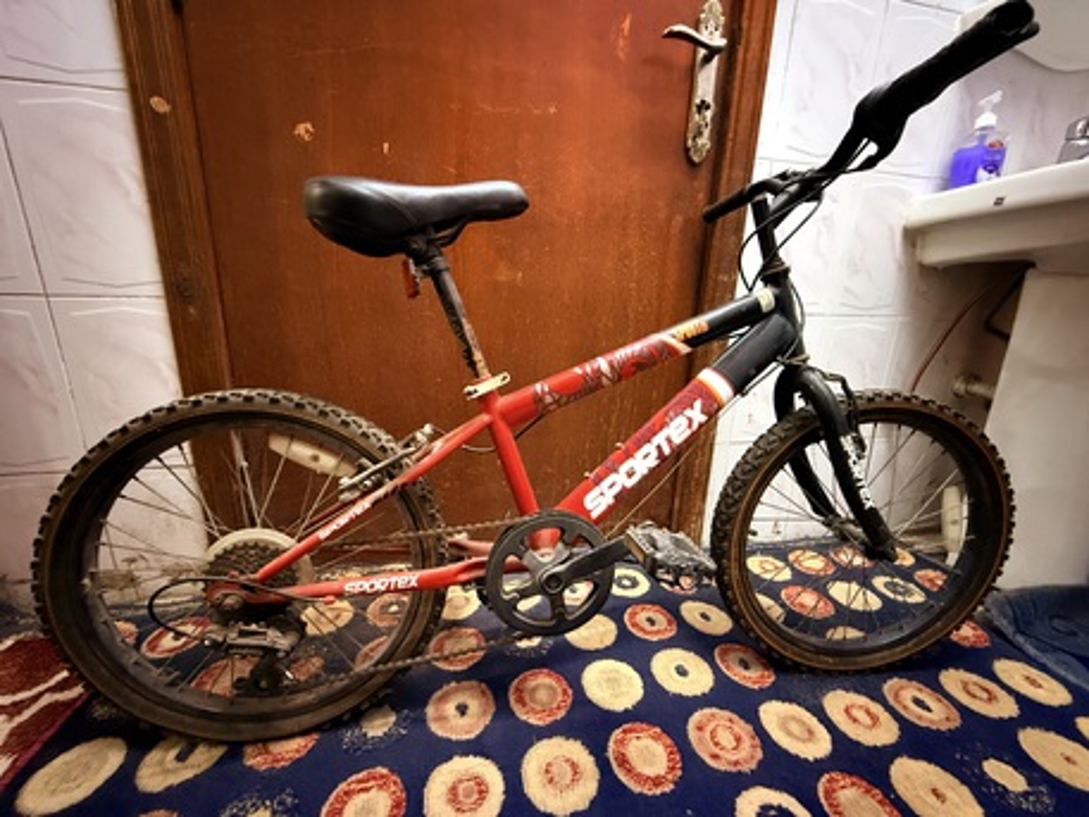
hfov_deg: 102.0
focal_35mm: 14
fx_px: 441
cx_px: 544
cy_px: 408
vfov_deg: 85.7
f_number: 2.2
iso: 2000
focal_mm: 2.22
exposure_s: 1/30
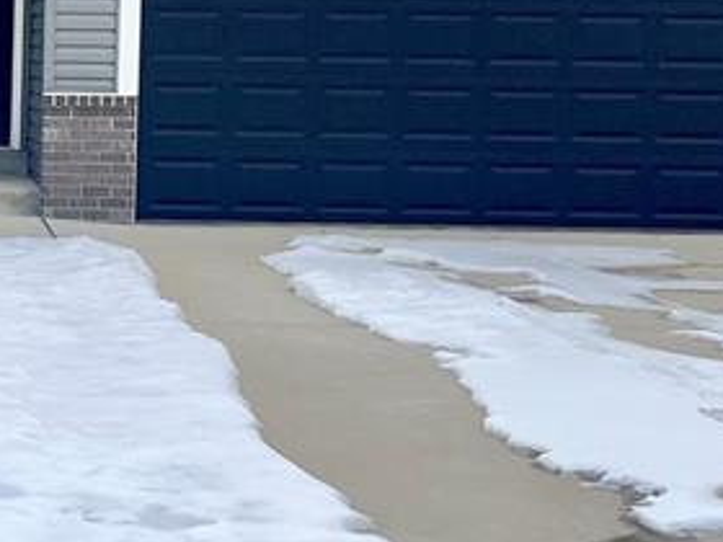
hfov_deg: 19.3
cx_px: -170
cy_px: 90
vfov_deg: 15.4
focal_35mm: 95
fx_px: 1984
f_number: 1.6
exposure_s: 1/3745
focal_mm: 5.1
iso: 50
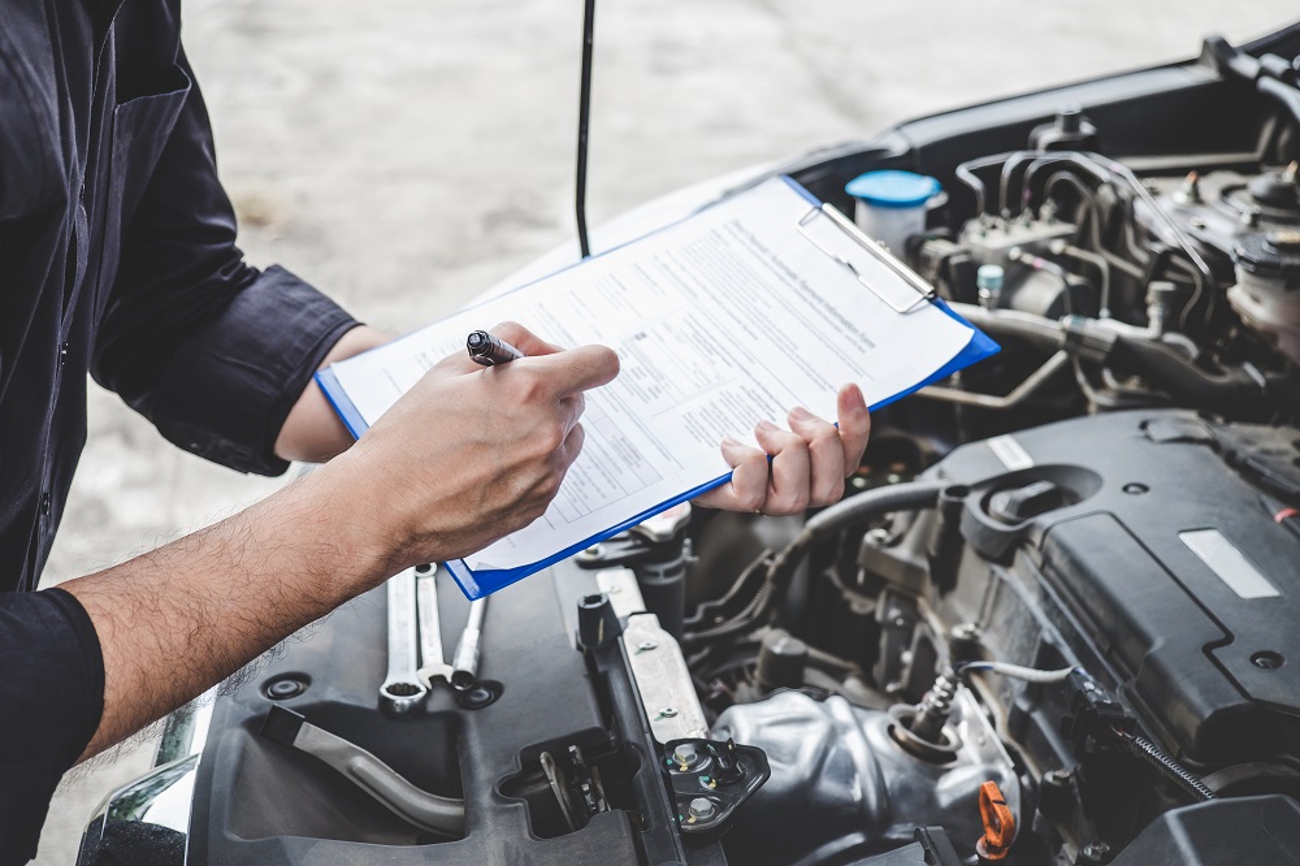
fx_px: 1697
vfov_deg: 28.6
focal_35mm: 47
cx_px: 650
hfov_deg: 41.9
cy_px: 433
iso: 320
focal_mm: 31.5
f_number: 3.6
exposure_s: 1/500
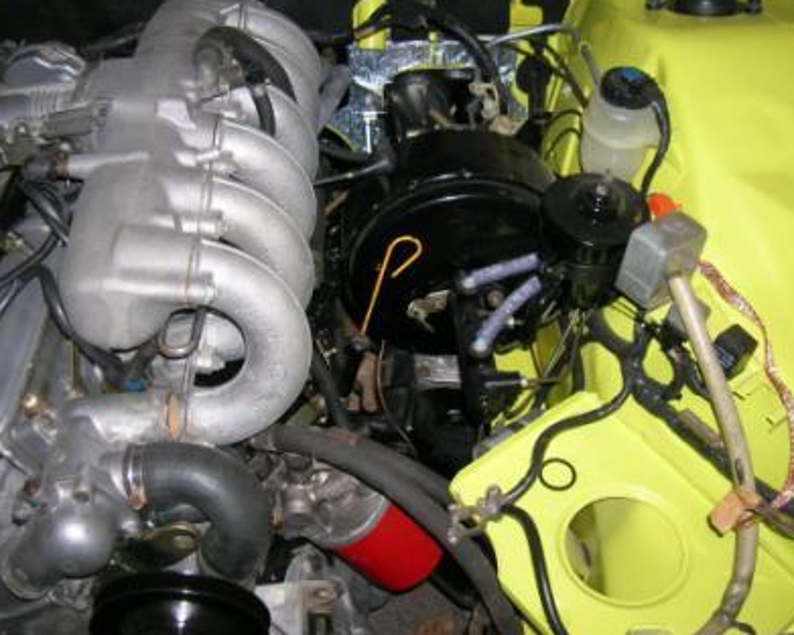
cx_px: 398
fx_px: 893
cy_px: 296
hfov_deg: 47.9
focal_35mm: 38
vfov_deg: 39.2
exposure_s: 1/60.1
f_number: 2.9
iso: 50
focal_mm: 5.7
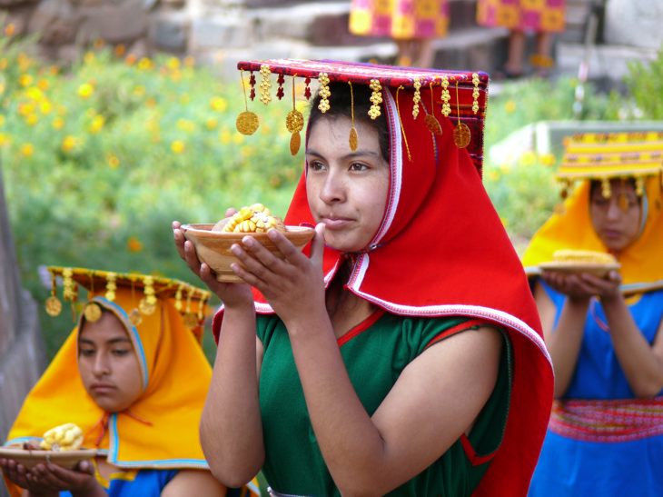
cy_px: 248
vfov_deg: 3.5
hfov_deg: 4.7
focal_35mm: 420
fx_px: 8042
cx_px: 332
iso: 100
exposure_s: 1/125
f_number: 4
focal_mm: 88.8
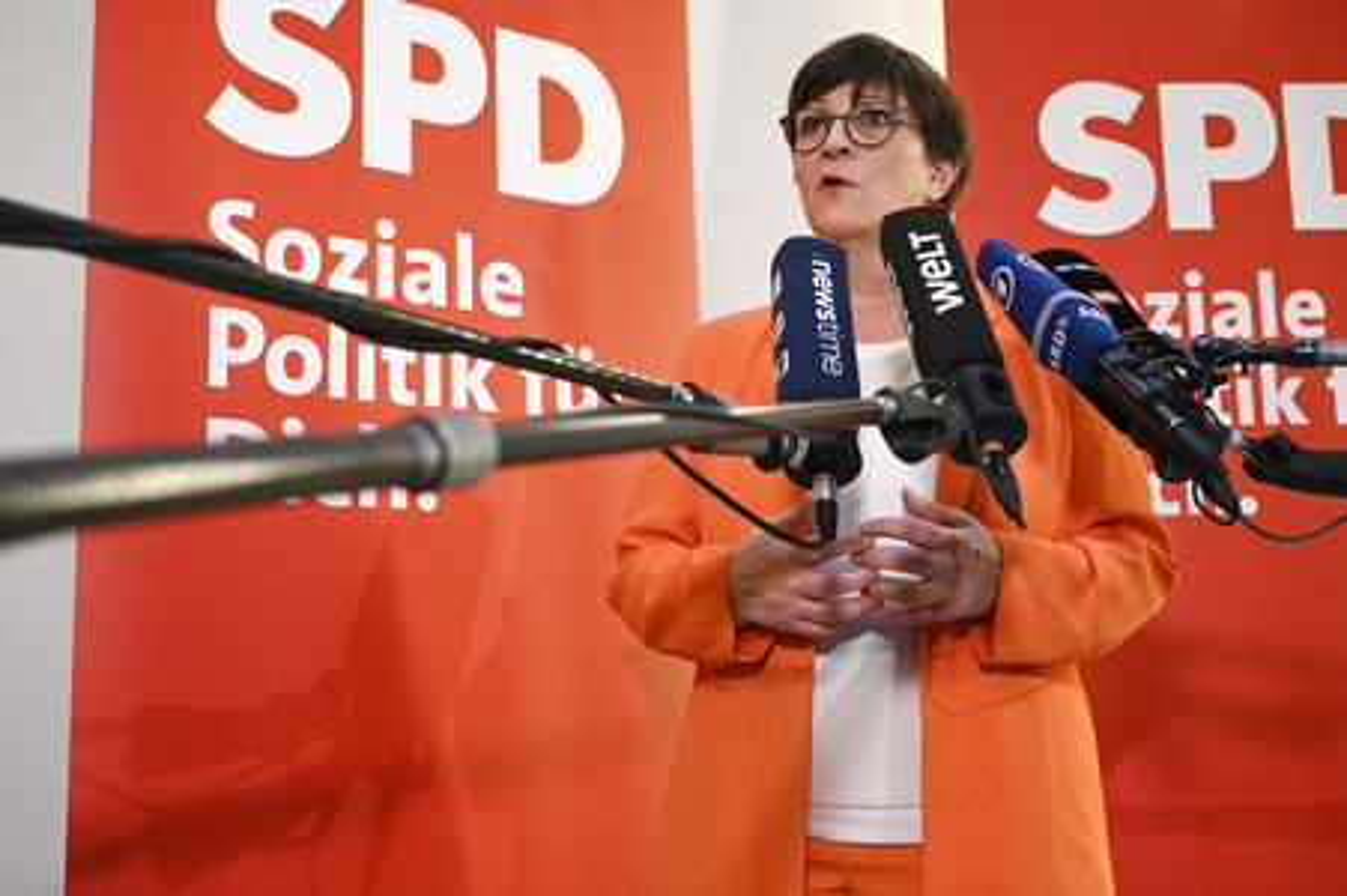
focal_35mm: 39
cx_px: 674
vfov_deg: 34.2
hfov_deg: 49.6
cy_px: 448
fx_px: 1458
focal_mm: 39
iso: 6400
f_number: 4.5
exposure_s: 1/200
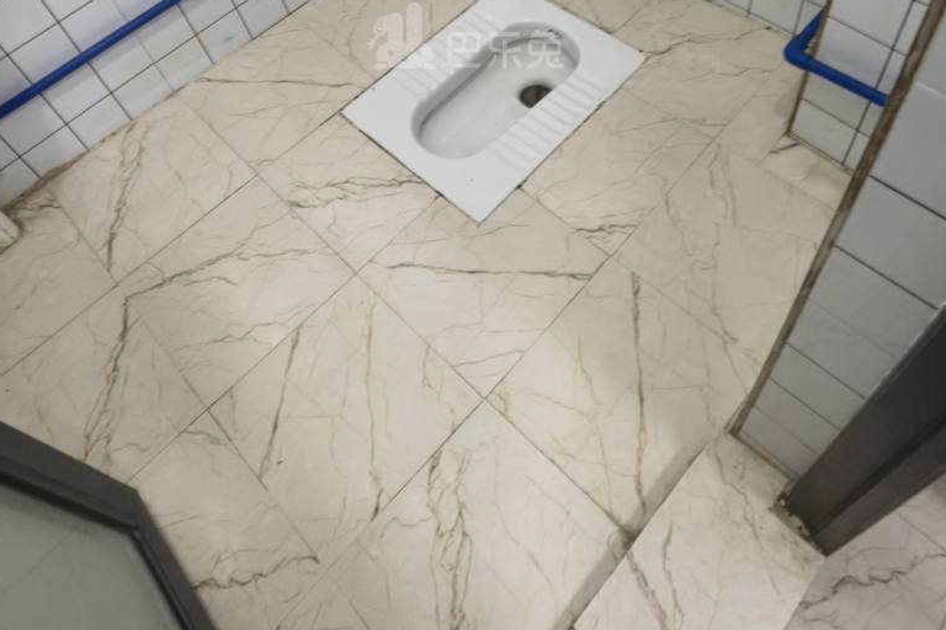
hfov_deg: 69.4
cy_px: 38
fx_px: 683
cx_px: 466
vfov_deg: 44.1
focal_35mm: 26
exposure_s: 1/25
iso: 640
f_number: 1.8
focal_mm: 4.4
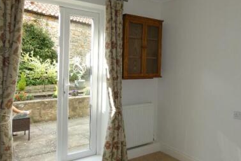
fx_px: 214
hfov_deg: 58.5
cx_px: 135
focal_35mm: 32
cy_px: 66
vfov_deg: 41.0
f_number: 2.8
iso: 80
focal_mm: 3.6
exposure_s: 1/160
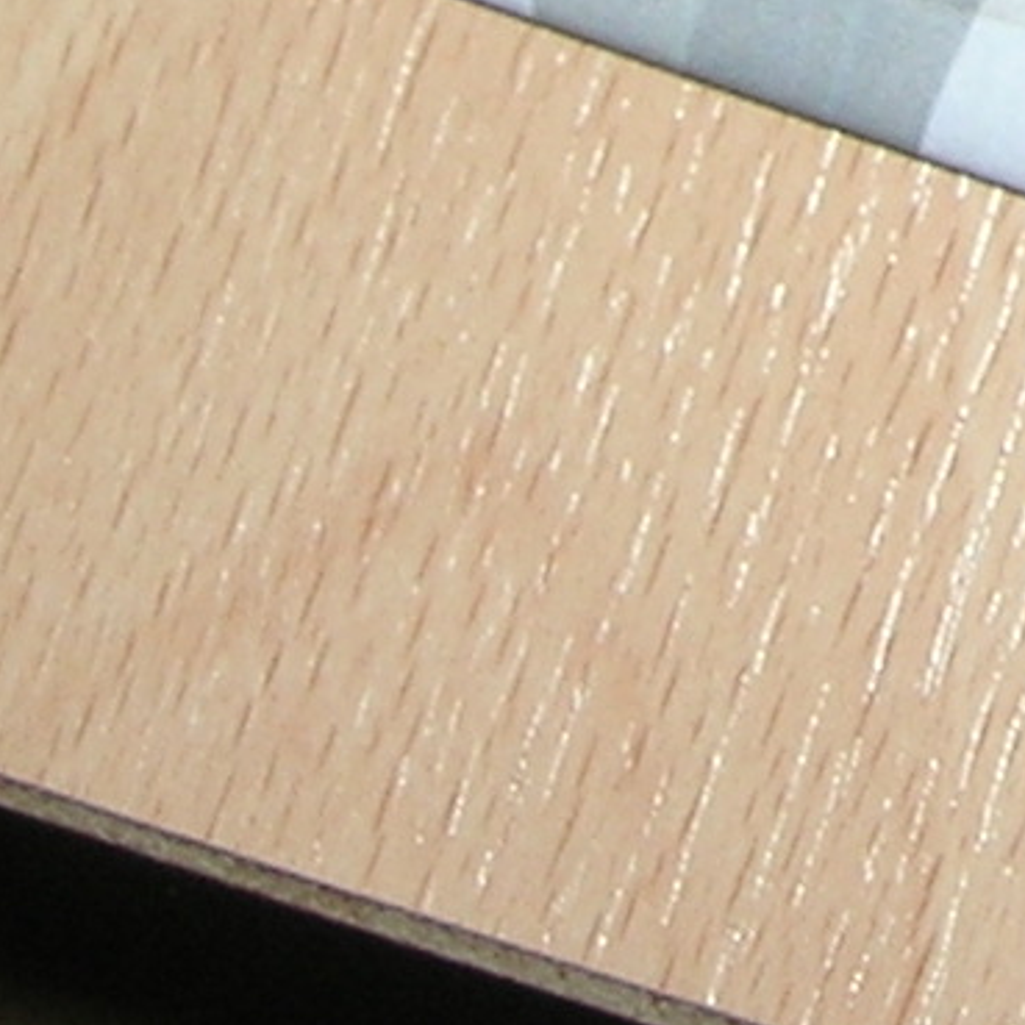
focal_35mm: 236
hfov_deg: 7.1
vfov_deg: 7.1
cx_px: 2206
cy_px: -1239
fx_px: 7906
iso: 64
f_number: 2.8
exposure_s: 1/60.1
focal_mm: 7.8
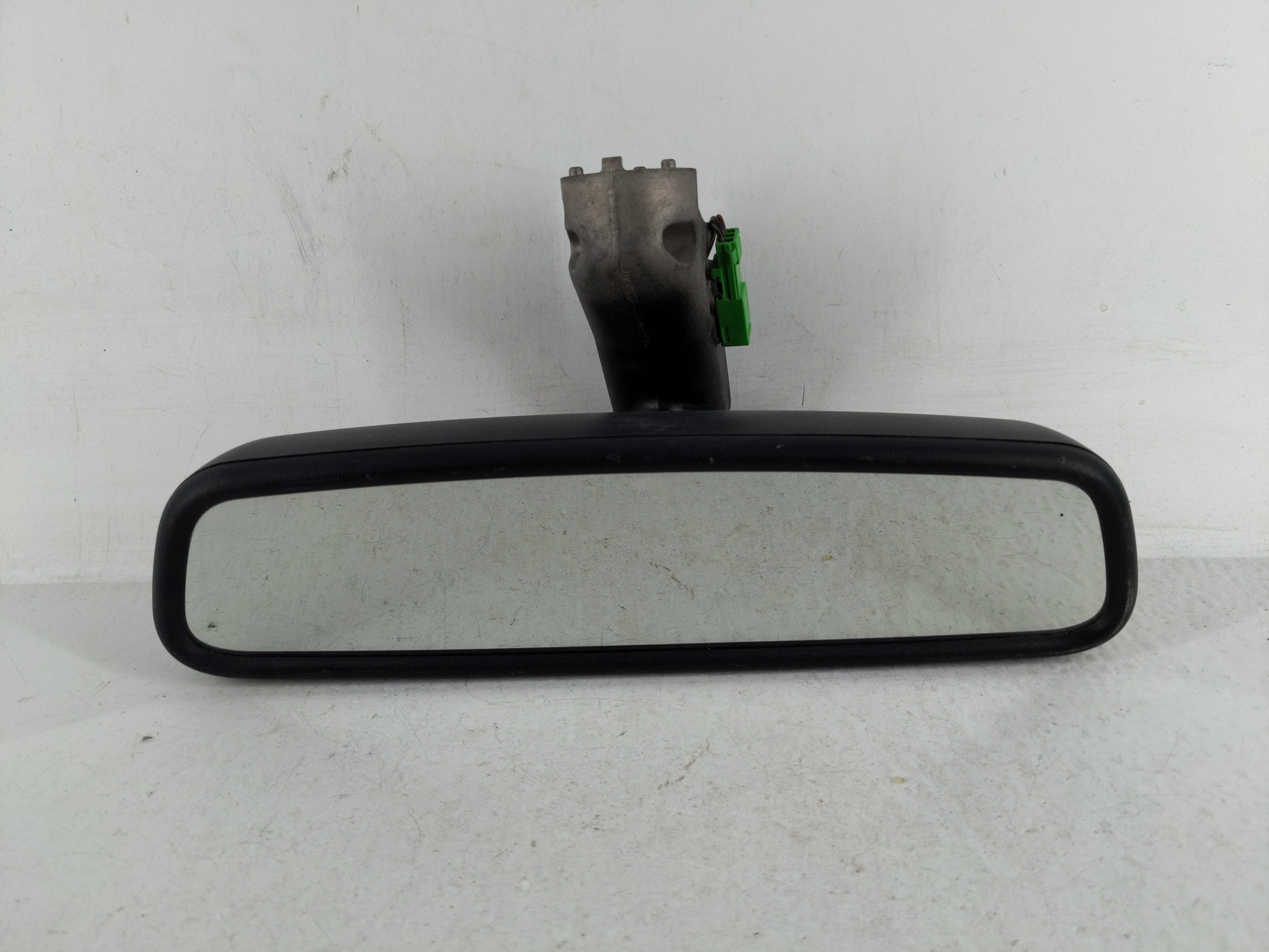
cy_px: 476
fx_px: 916
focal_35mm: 25
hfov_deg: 69.4
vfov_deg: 54.9
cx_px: 634
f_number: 1.73
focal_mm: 4.38
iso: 55
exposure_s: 1/110
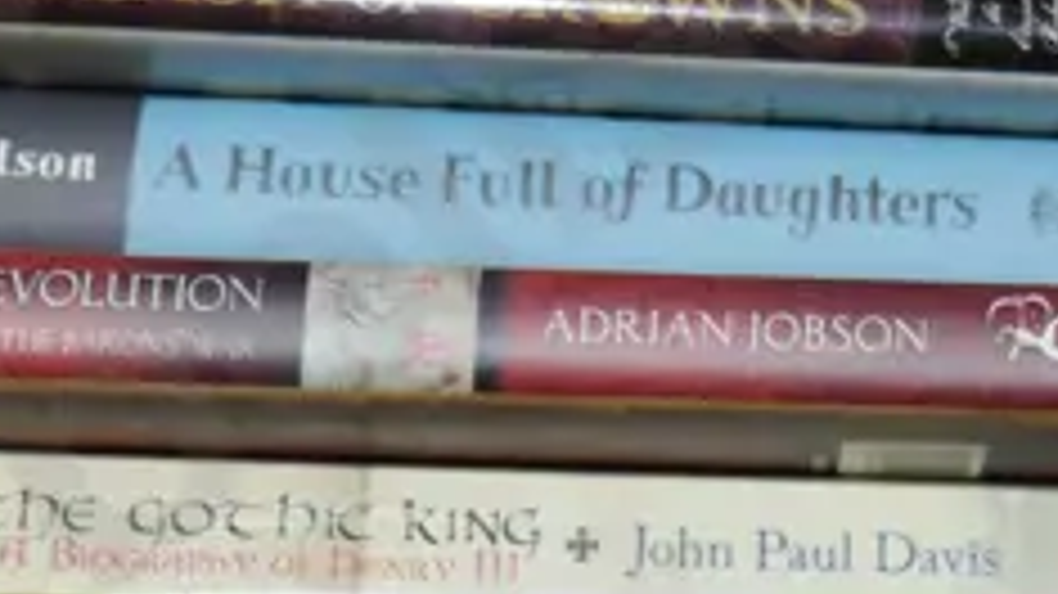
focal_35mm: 133
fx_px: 3730
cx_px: 1031
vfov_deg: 8.9
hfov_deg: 15.9
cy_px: -227
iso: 200
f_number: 4
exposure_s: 1/100
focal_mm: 14
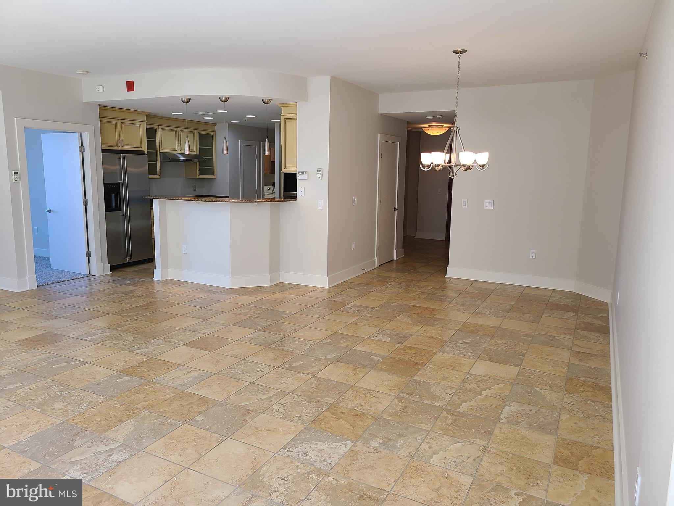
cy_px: 253
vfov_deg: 53.1
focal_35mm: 26
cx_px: 337
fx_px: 506
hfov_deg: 67.3
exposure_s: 1/119
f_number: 1.8
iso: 64
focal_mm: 5.4
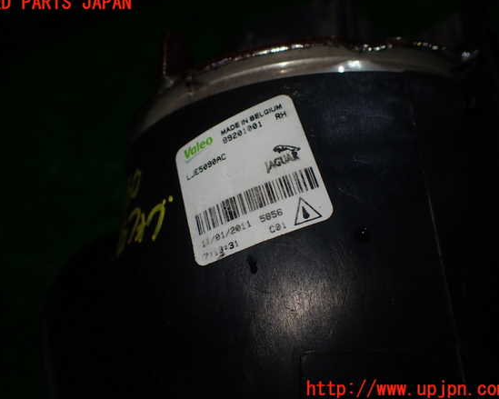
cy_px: 196
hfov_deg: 55.7
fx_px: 473
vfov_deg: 45.8
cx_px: 239
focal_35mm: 32
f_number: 2.3
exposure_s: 1/200
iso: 100
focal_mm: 5.4
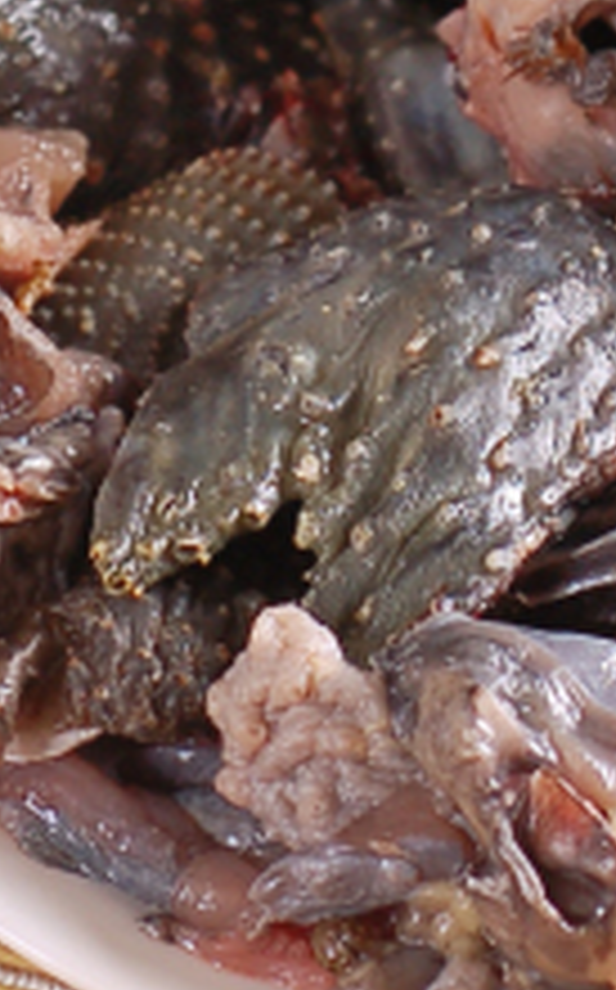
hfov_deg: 3.1
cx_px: 427
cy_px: -196
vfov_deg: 4.9
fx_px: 11500
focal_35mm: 427
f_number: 6.3
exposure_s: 1/320
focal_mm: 60
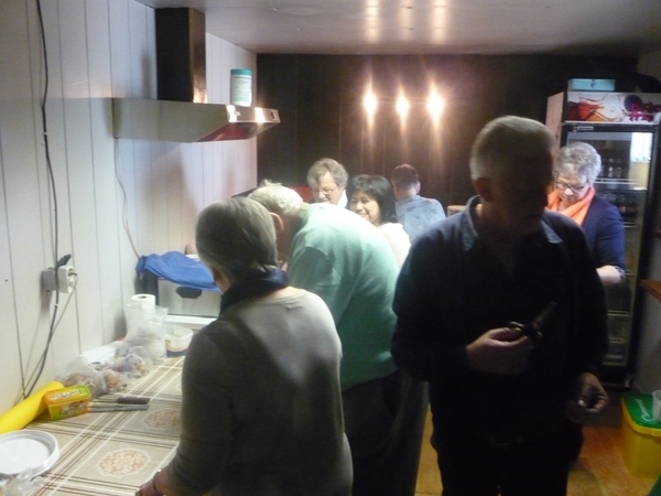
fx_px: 573
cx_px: 330
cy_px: 248
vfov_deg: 46.8
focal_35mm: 30
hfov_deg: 60.0
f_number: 3.3
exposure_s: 1/30
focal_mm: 5.2
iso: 800
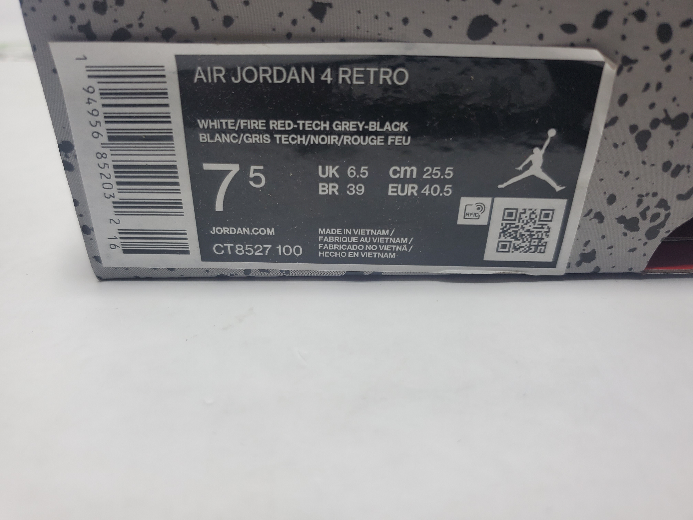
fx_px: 521
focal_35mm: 26
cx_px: 346
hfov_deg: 67.3
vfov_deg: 53.1
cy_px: 260
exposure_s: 1/455
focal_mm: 4.3
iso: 50
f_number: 1.5
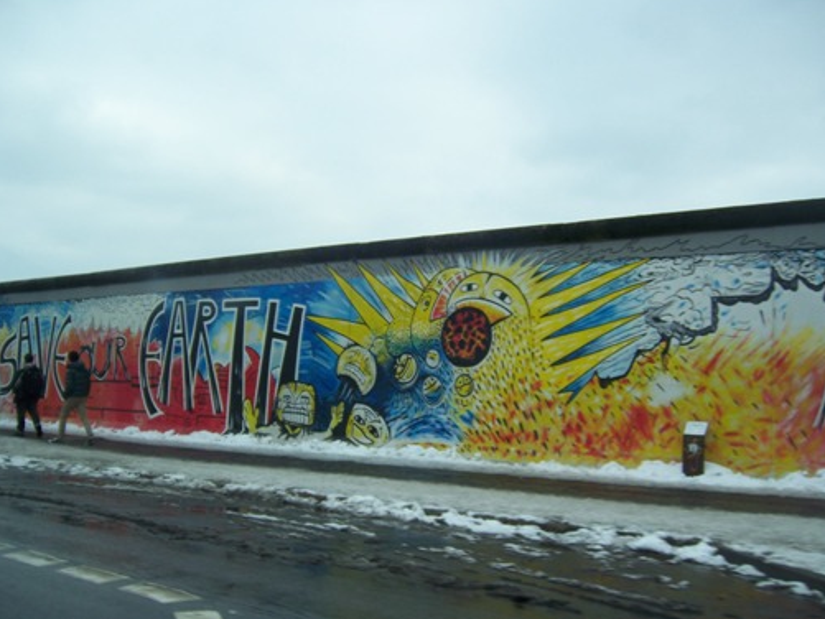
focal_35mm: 37
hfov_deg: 50.1
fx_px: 882
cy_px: 303
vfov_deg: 38.7
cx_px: 419
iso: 80
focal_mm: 6.2
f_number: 2.8
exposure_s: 1/320
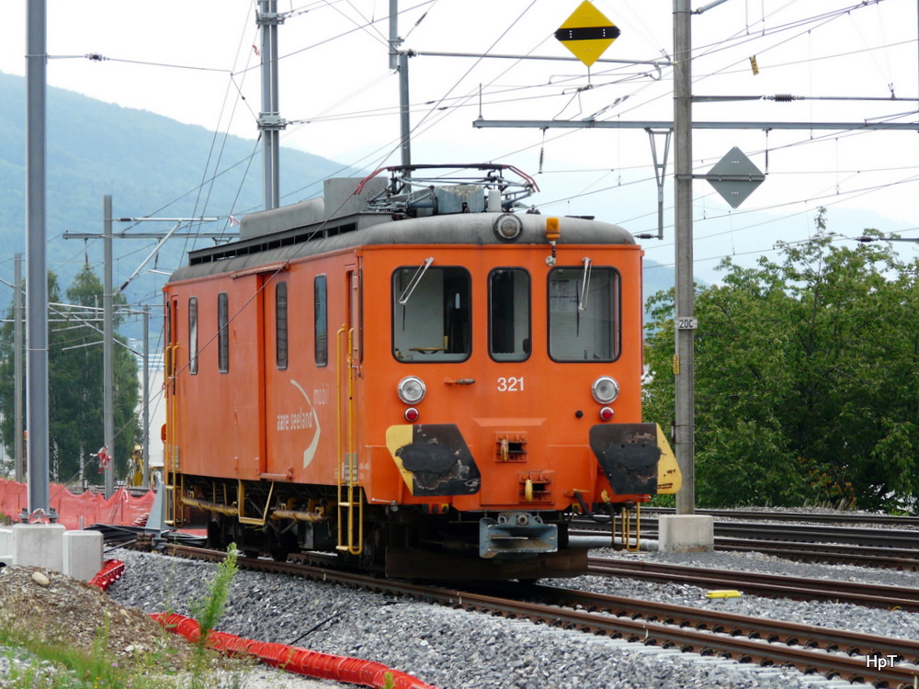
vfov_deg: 7.4
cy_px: 344
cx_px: 460
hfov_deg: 9.8
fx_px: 5363
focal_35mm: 202
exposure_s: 1/200
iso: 100
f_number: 4
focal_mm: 33.2
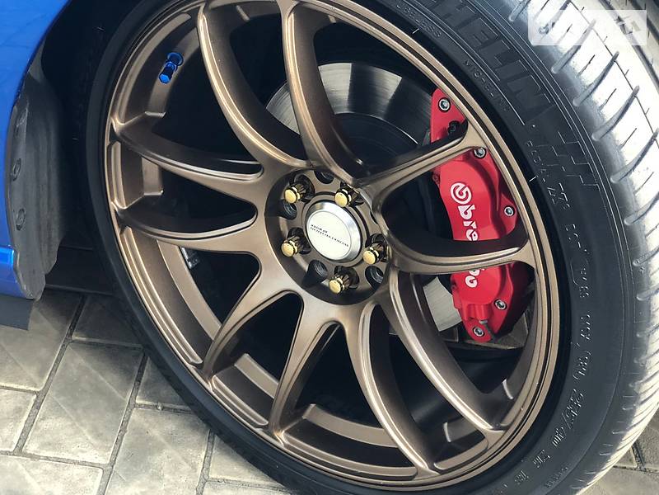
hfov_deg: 36.8
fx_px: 990
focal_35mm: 52
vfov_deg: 28.0
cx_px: 330
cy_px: 248
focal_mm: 6
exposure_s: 1/25
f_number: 2.4
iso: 160
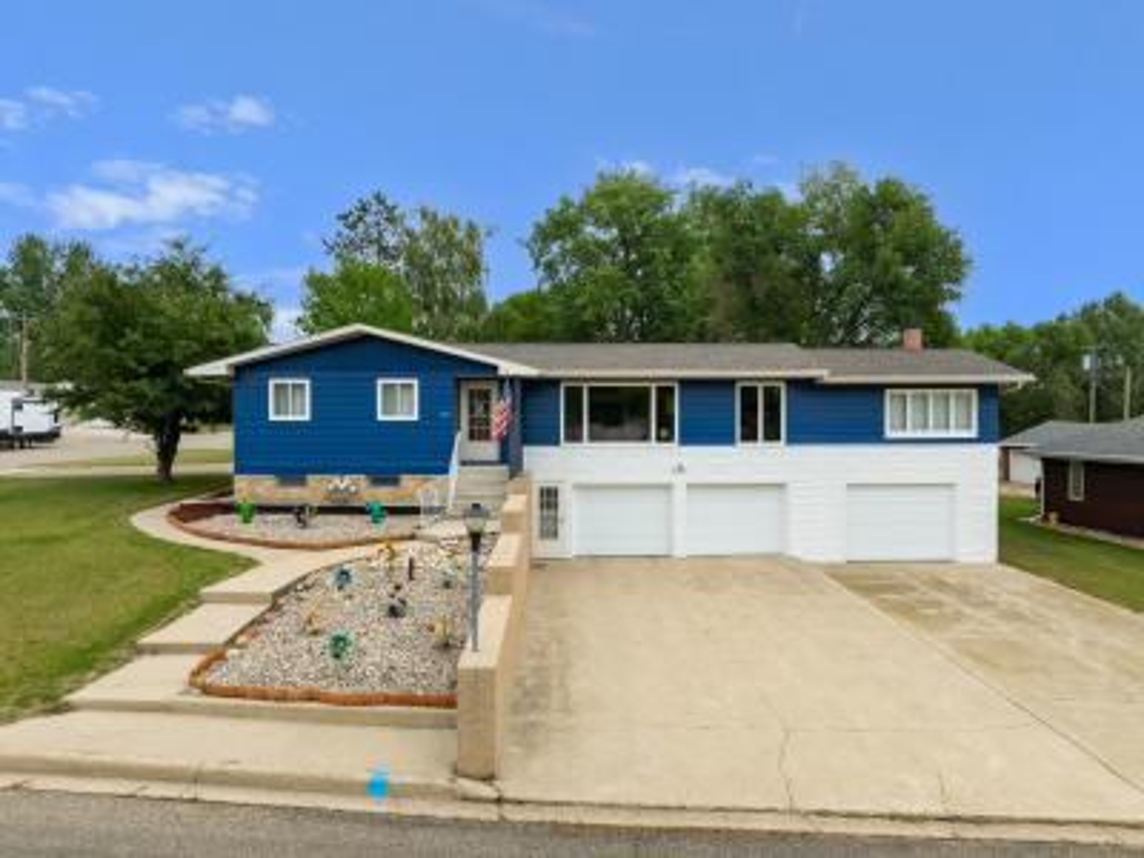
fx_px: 793
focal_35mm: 24
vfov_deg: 56.8
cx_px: 572
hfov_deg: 71.6
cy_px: 429
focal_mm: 12.29
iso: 200
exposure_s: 1/240
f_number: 6.3
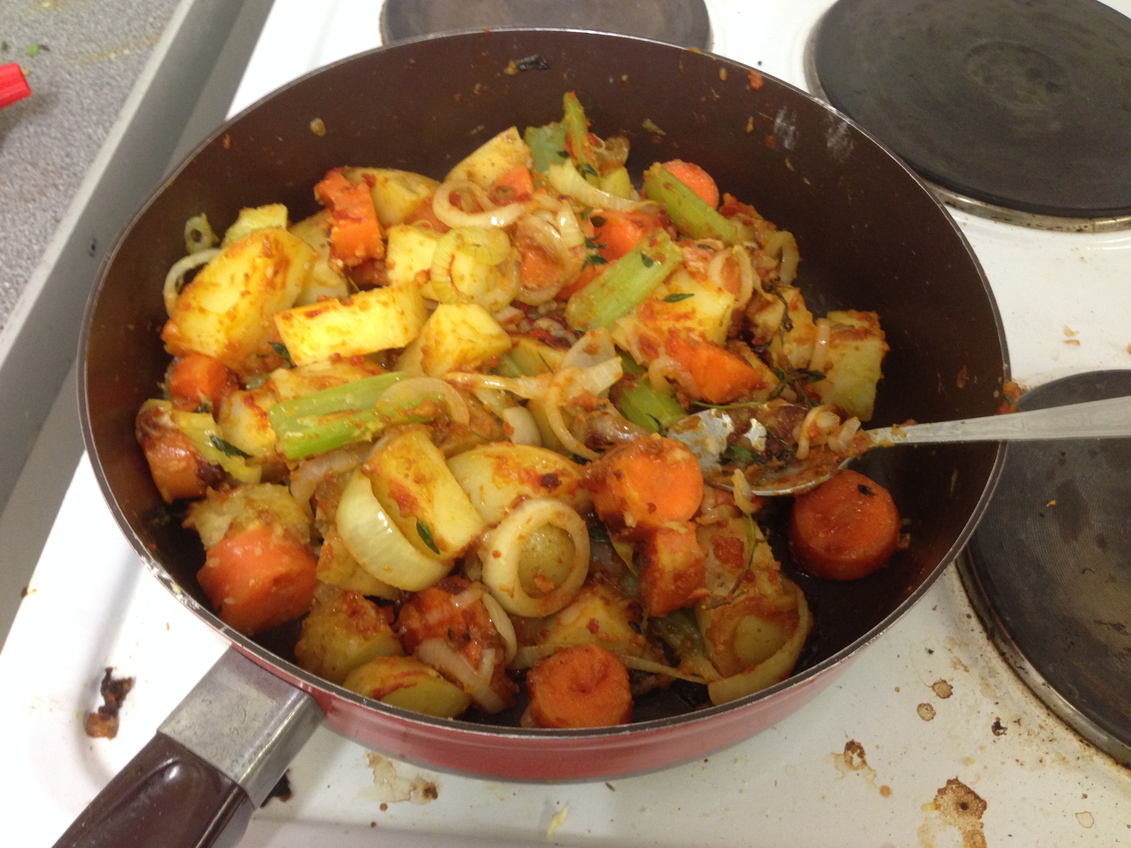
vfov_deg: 42.9
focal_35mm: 33
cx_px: 566
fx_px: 1078
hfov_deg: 55.4
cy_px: 424
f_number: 2.4
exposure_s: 1/20
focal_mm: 4.12
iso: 160
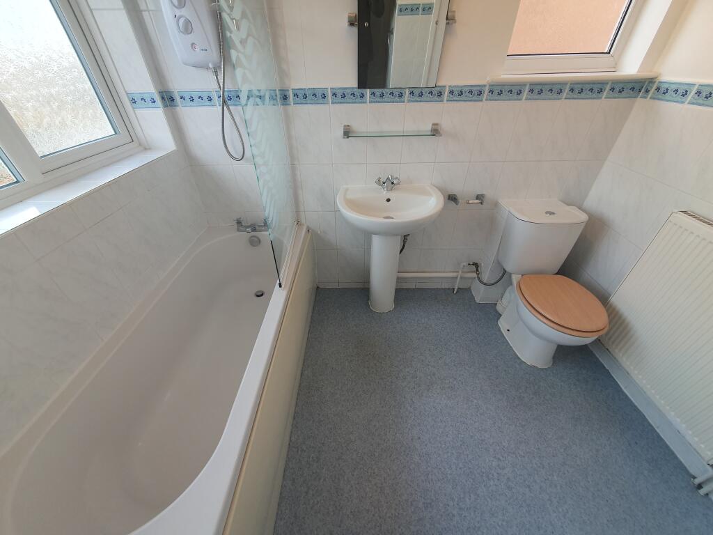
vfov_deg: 89.9
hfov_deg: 106.2
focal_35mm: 13
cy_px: 268
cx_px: 356
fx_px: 268
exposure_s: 1/50
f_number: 2.2
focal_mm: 1.8
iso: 80
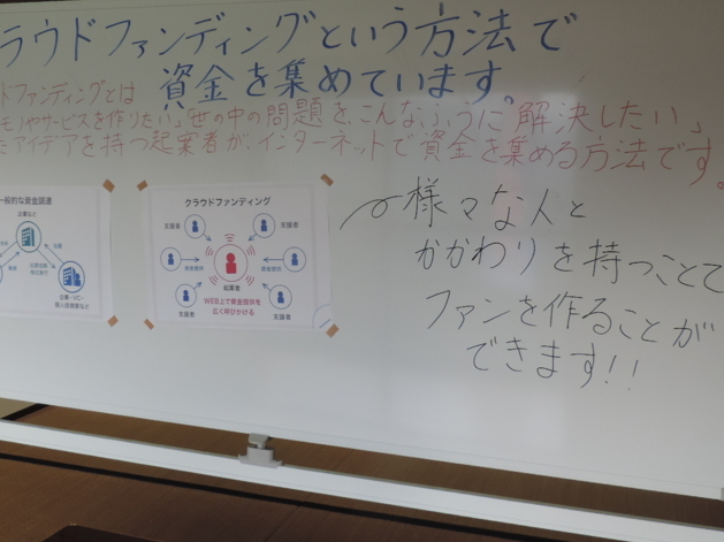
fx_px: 878
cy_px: 215
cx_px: 331
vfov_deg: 34.2
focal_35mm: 42
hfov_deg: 44.8
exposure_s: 1/50
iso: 140
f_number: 3.2
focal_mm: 5.8
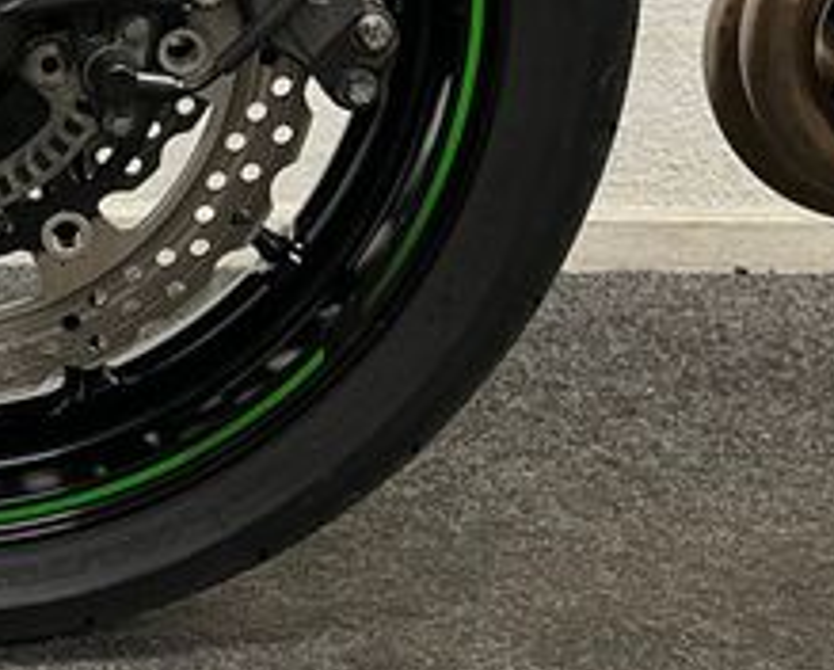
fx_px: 1830
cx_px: -84
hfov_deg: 24.0
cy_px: -95
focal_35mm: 74
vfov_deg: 19.7
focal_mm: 5.1
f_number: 1.6
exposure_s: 1/50
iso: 200
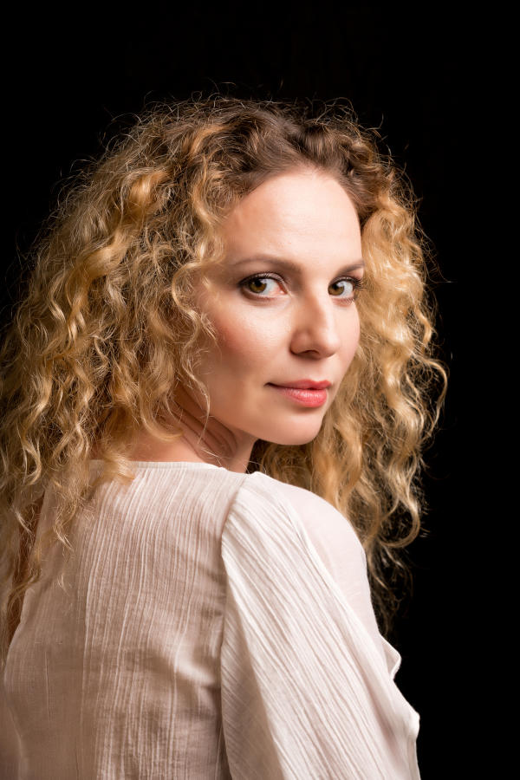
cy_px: 390
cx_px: 260
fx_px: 2275
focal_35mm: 105
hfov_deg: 13.0
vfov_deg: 19.5
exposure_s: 1/200
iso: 100
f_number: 7.1
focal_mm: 105
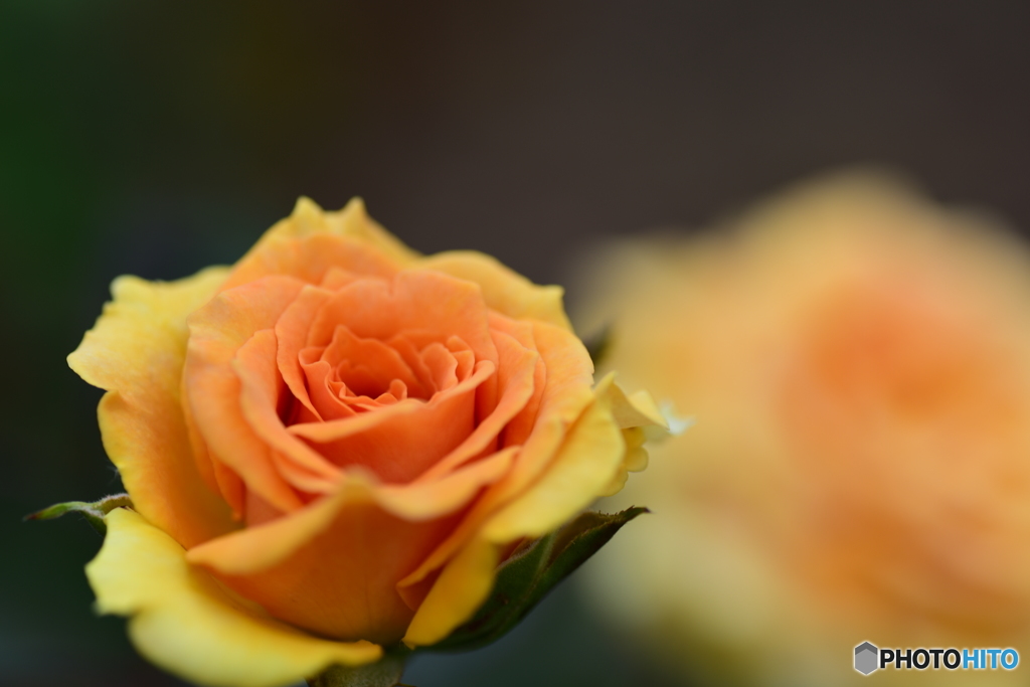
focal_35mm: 90
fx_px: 2575
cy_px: 344
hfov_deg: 22.6
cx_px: 515
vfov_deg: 15.2
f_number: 5.6
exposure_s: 1/200
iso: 100
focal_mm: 90
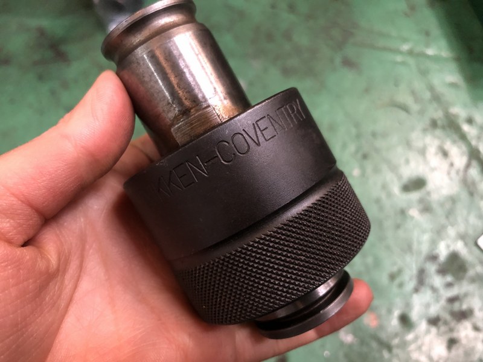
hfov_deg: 63.4
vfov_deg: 49.7
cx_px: 242
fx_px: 391
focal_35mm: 28
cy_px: 181
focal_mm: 3.99
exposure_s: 1/15
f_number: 1.8
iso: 100
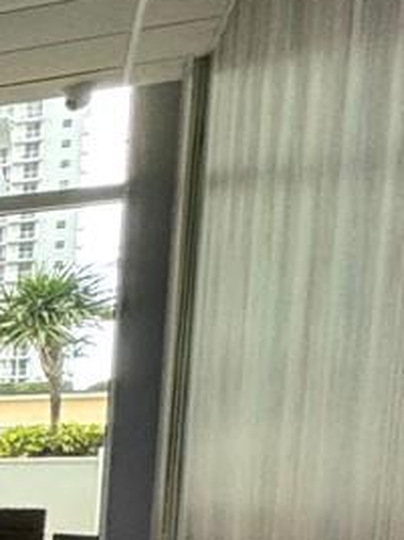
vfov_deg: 22.0
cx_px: -953
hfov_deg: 10.0
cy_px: 601
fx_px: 1308
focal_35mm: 84
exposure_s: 1/120
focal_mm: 2.22
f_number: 2.2
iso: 200
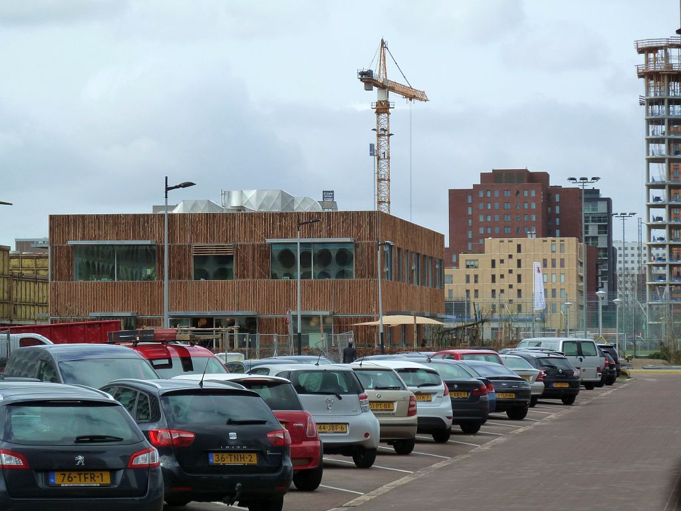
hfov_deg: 14.4
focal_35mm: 137
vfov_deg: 10.8
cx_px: 340
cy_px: 256
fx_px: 2695
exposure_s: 1/320
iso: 125
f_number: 4.5
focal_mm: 22.5
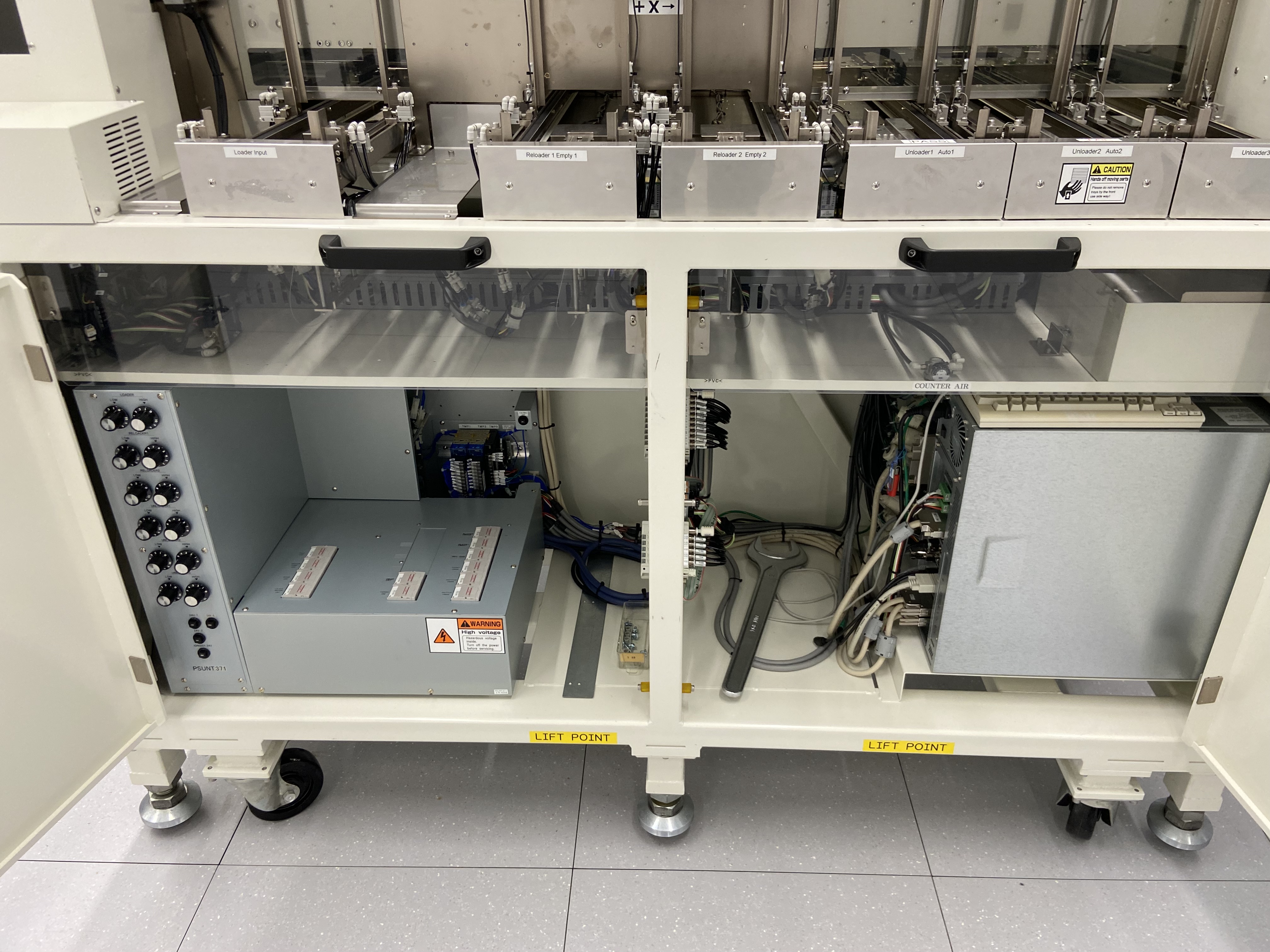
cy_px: 476
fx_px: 954
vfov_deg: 53.1
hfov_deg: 67.3
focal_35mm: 26
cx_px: 635
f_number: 1.8
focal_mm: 4.25
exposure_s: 1/100
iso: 100
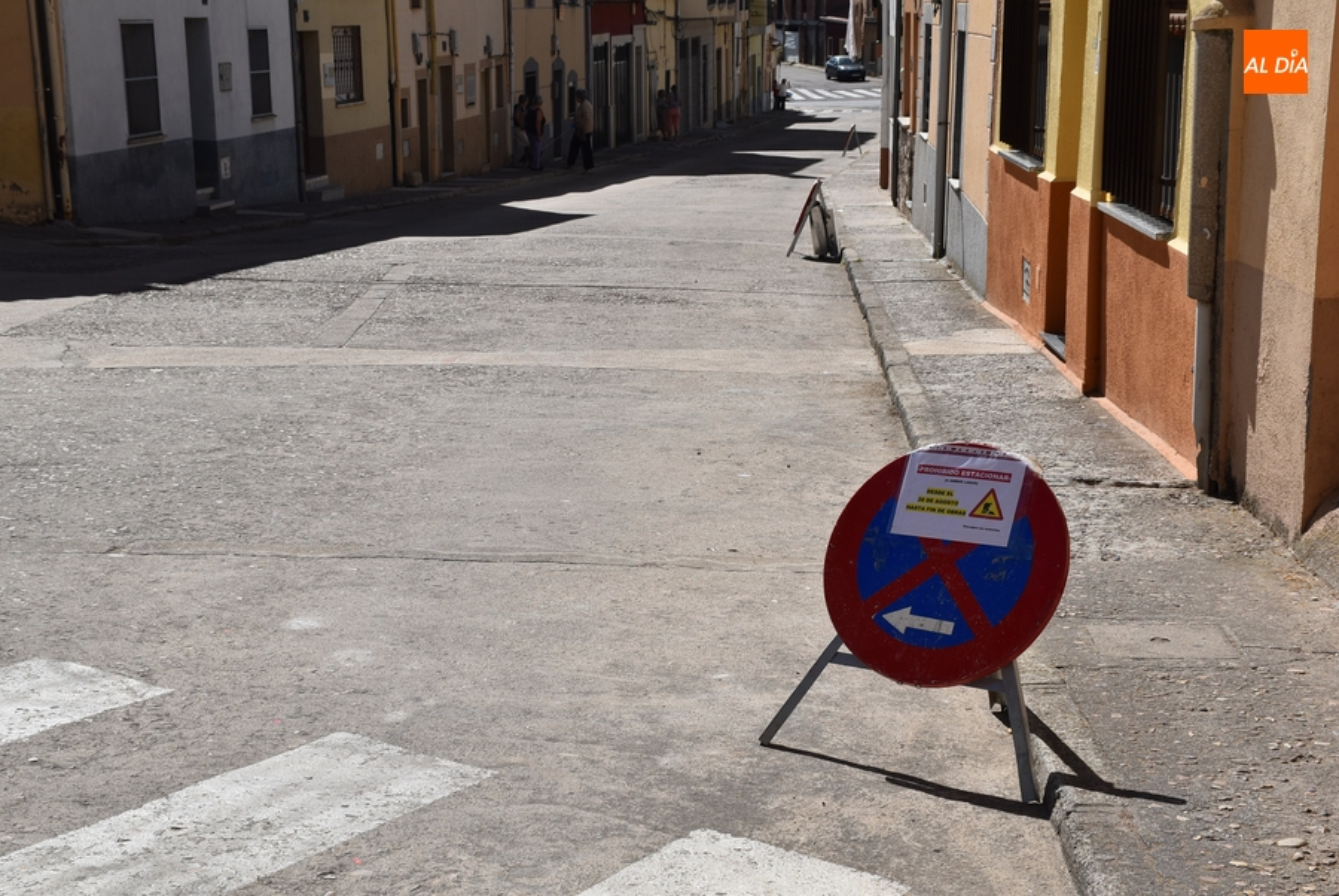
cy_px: 448
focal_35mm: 60
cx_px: 670
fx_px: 2234
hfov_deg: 33.4
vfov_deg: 22.7
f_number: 10
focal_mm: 40
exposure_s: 1/400
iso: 200
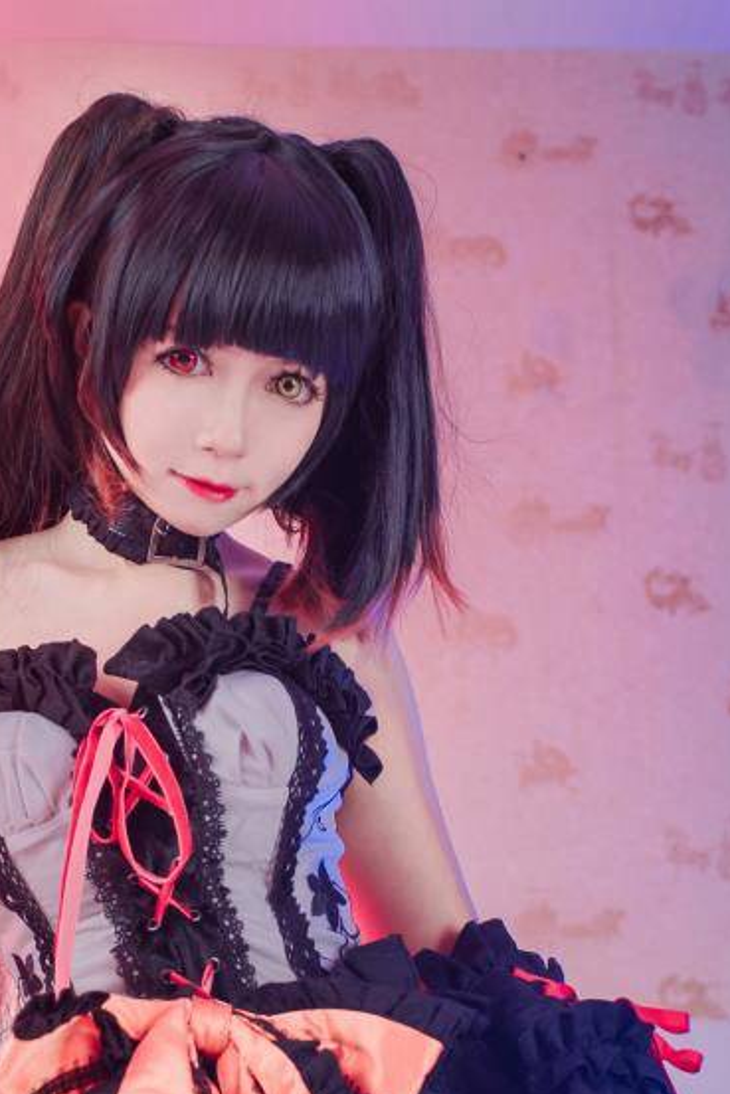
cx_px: 266
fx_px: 2310
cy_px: 803
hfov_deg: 17.9
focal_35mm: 76
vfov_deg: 26.3
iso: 200
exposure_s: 1/160
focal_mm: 35
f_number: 2.8
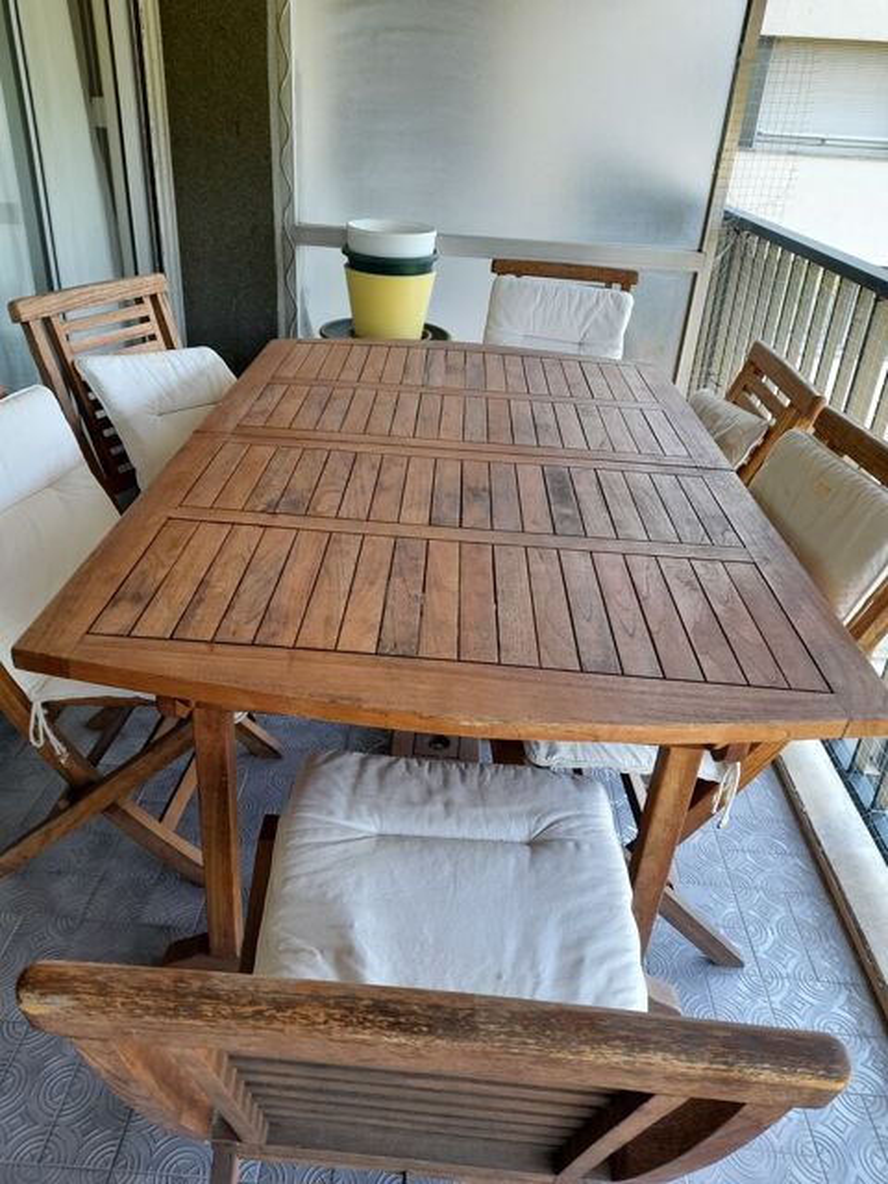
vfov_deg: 69.4
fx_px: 855
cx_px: 444
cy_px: 592
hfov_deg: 54.9
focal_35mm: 25
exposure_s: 1/50
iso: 32
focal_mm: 4.6
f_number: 2
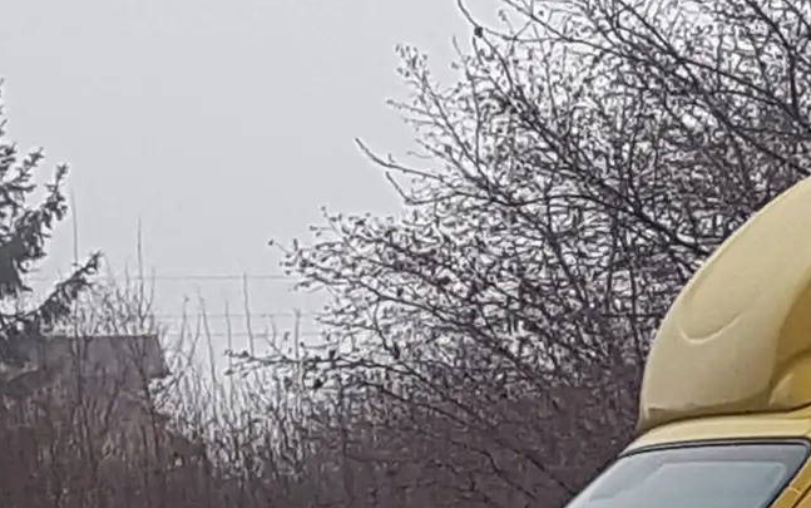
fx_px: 2278
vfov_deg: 12.4
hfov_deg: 17.0
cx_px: 1417
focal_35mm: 103
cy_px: 632
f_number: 1.7
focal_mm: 4.2
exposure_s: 1/230
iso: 40
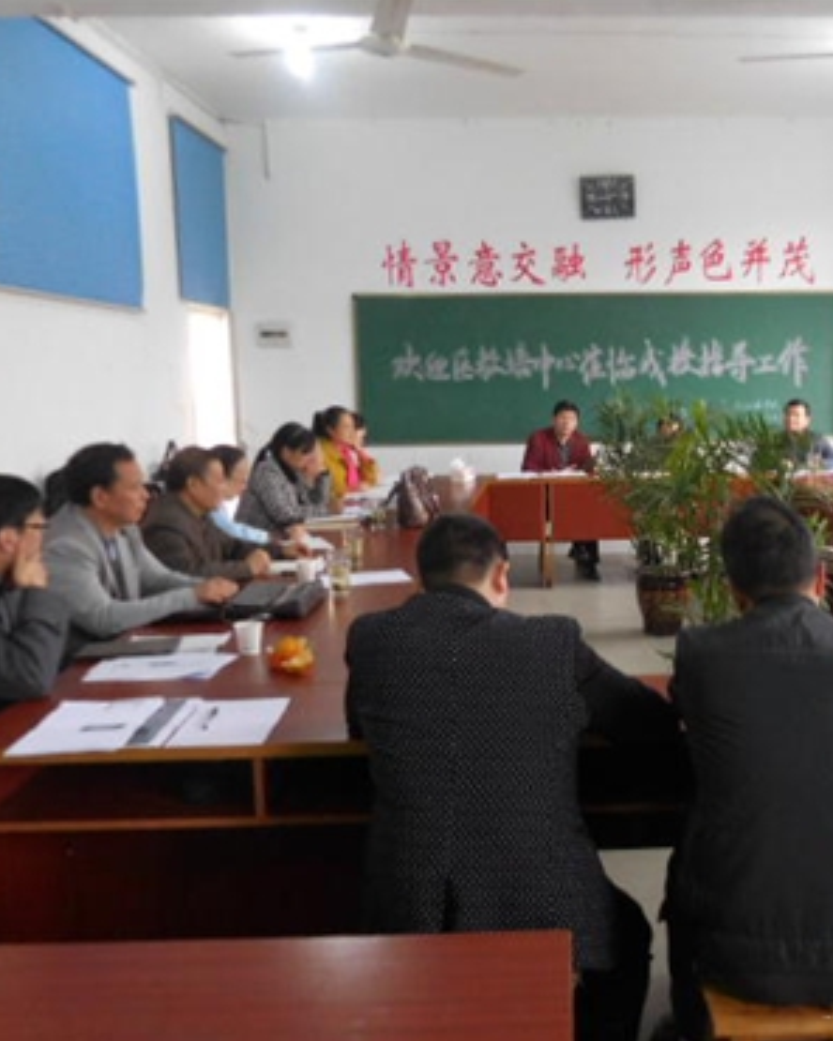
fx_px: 1017
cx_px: 605
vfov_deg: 54.2
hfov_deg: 43.4
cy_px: 522
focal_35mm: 33
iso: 400
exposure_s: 1/30
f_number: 3.3
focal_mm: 4.5
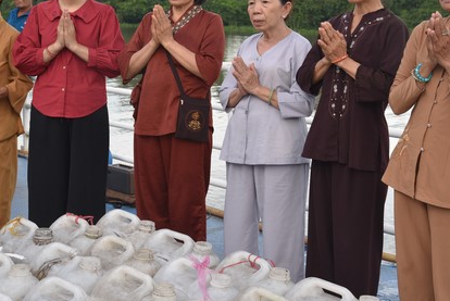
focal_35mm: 69
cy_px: 105
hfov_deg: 29.2
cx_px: 195
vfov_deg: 19.7
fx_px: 863
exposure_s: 1/160
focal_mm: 44
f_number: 6.3
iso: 400
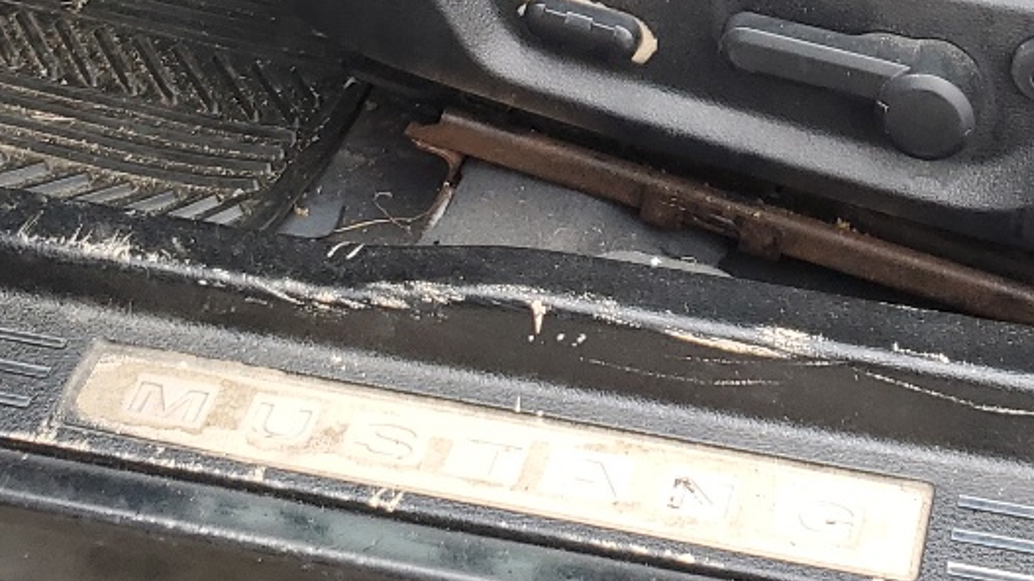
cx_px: 855
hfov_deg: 24.3
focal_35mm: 86
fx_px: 2357
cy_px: -559
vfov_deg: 12.5
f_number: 1.5
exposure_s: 1/196
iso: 50
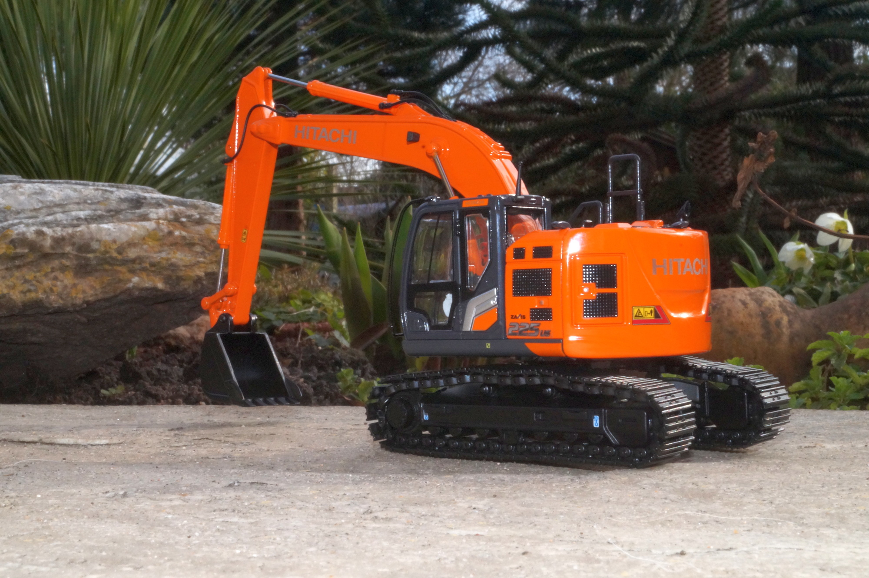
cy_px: 289
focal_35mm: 60
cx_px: 434
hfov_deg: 33.4
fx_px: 1447
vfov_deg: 22.6
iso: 1000
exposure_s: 1/80
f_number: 32
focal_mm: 40
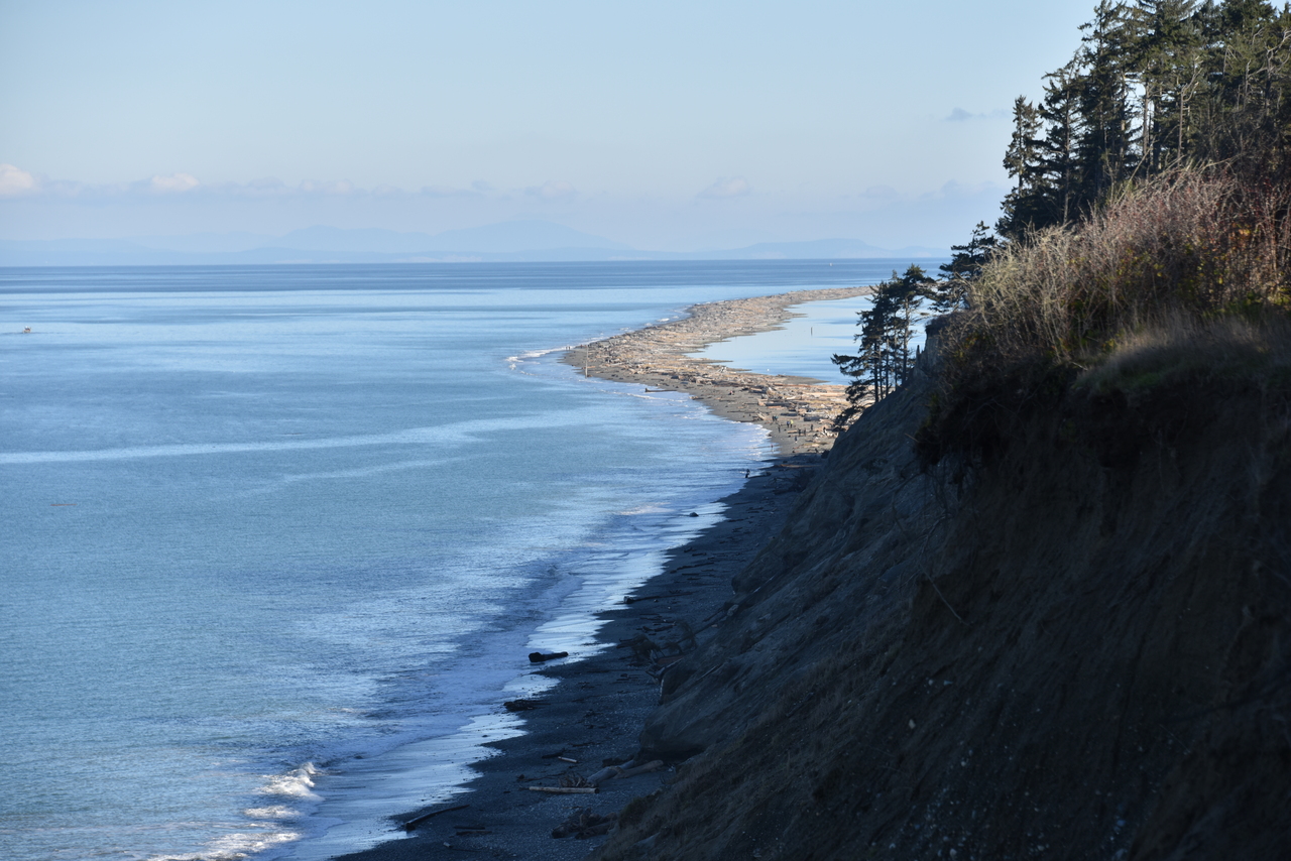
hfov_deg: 12.8
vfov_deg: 8.6
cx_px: 646
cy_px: 430
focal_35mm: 160
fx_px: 5739
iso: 100
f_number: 8
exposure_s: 1/320
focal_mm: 160
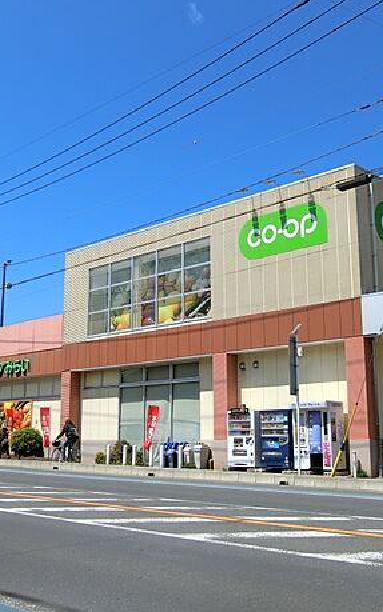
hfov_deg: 29.9
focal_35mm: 43
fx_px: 718
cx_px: 211
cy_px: 305
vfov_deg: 46.2
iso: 80
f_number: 3.3
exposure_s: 1/1600
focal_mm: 6.4
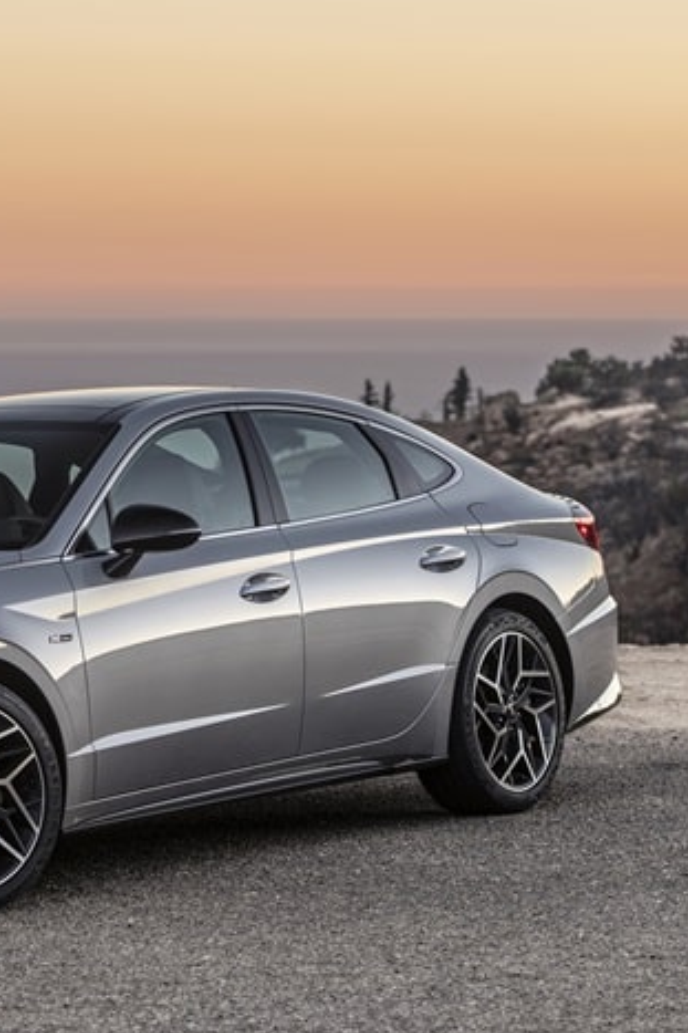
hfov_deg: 8.6
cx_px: -24
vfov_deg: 13.0
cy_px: 458
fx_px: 4532
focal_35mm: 158
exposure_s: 1/15
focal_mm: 82
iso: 64
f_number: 5
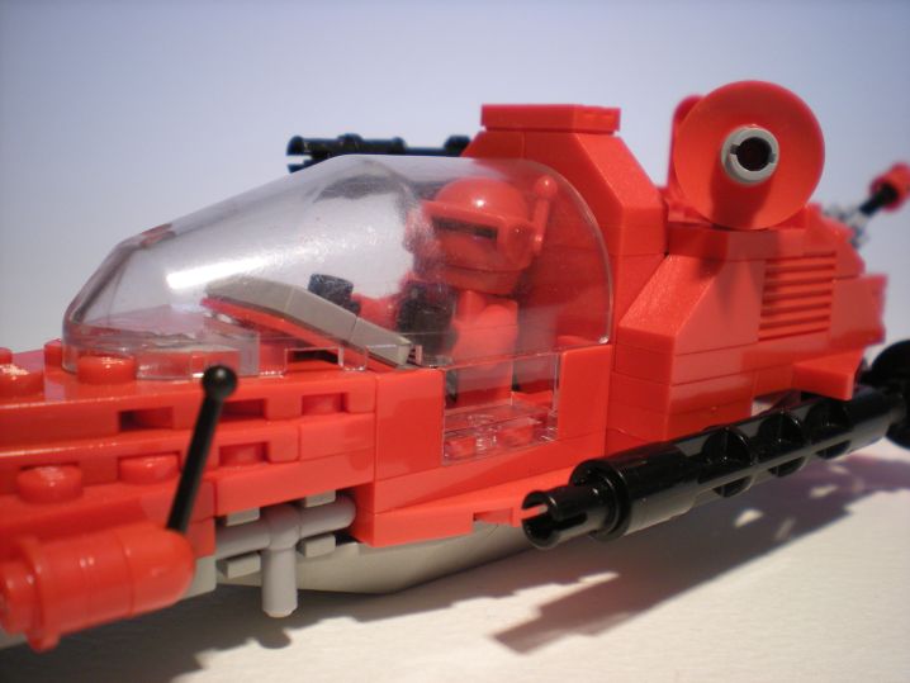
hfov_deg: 49.0
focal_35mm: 38
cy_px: 342
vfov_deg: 37.7
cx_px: 455
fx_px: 999
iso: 116
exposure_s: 1/62.8
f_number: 3.1
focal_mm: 6.3
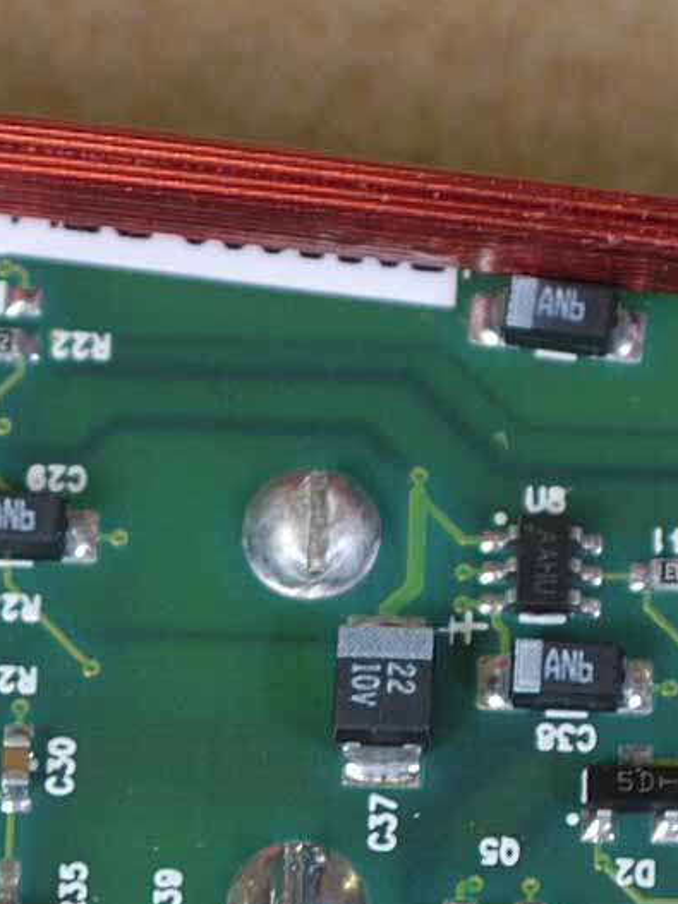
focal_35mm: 288
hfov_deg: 5.2
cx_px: 22
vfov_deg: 6.9
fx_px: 7517
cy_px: 971
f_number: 3.5
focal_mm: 35
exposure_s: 1/45
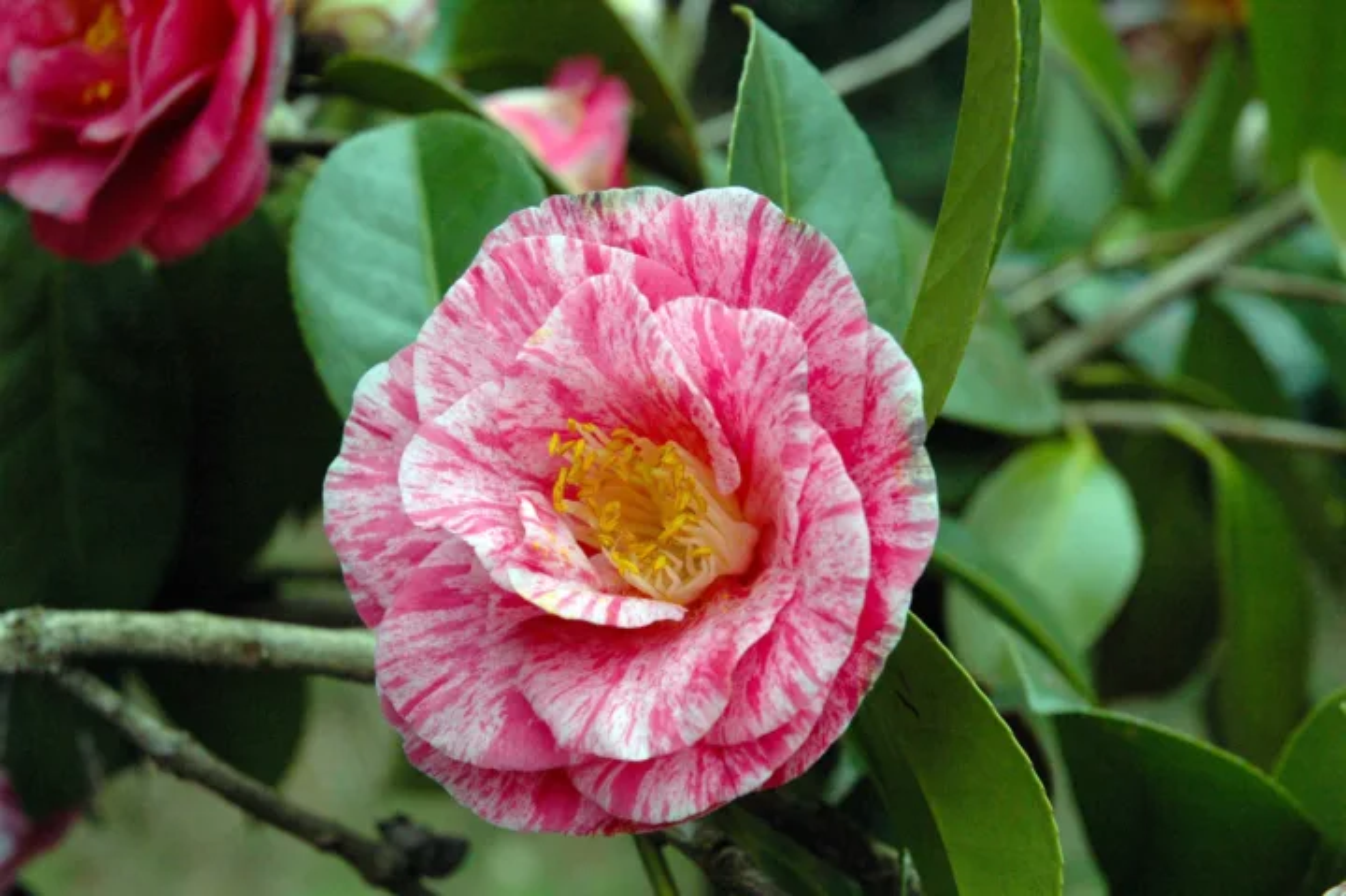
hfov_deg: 24.2
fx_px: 3138
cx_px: 673
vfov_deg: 16.2
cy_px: 448
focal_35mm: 84
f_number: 9
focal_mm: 56
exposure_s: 1/320
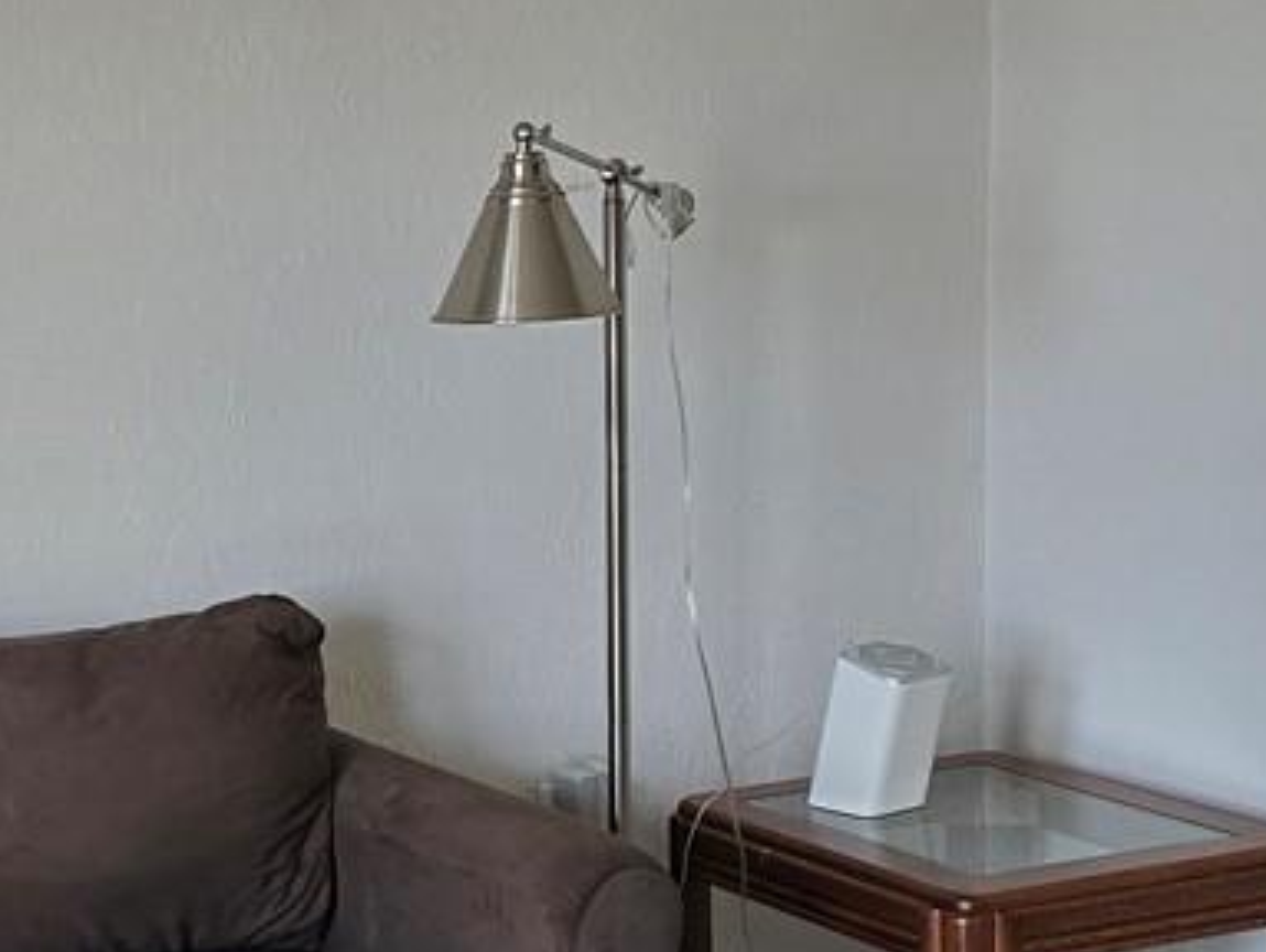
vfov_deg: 15.4
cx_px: -331
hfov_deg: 19.1
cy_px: 697
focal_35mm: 96
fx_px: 3514
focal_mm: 6.3
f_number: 1.7
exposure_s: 1/180
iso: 125
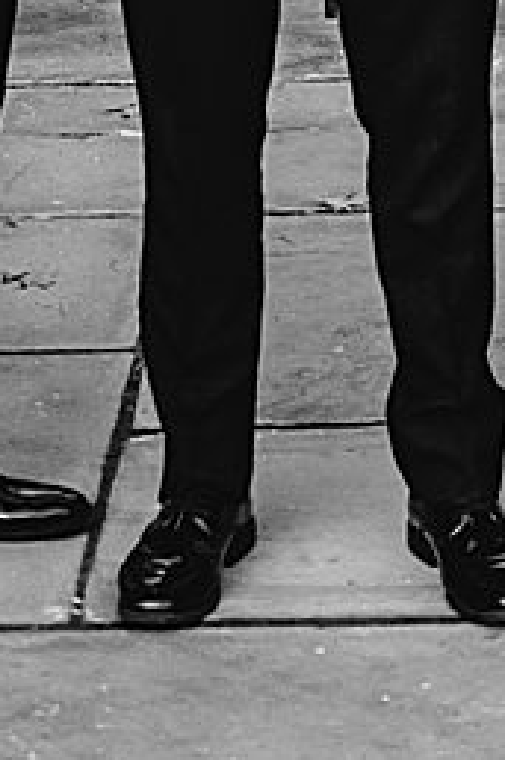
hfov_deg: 7.1
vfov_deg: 9.4
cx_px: 526
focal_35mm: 192
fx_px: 4045
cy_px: -1168
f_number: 2
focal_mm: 35
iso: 500
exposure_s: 1/800
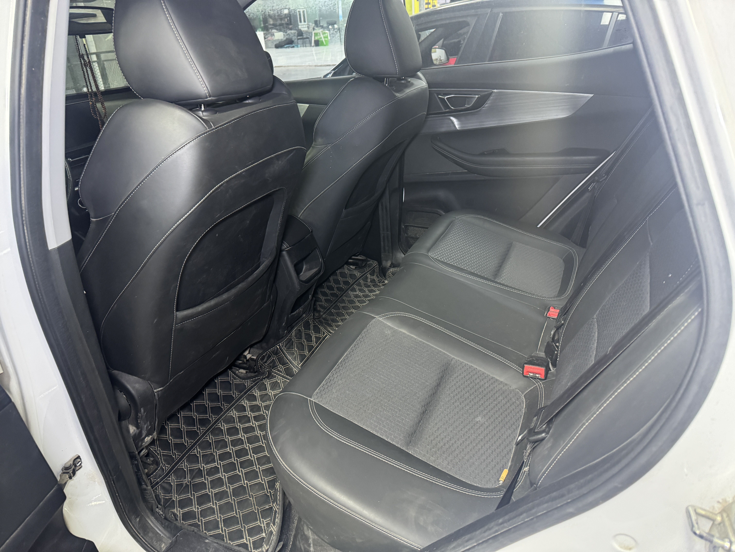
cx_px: 368
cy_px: 276
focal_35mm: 24
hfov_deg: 71.6
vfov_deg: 56.8
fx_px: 510
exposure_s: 1/50
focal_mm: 6.76
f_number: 1.78
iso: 500
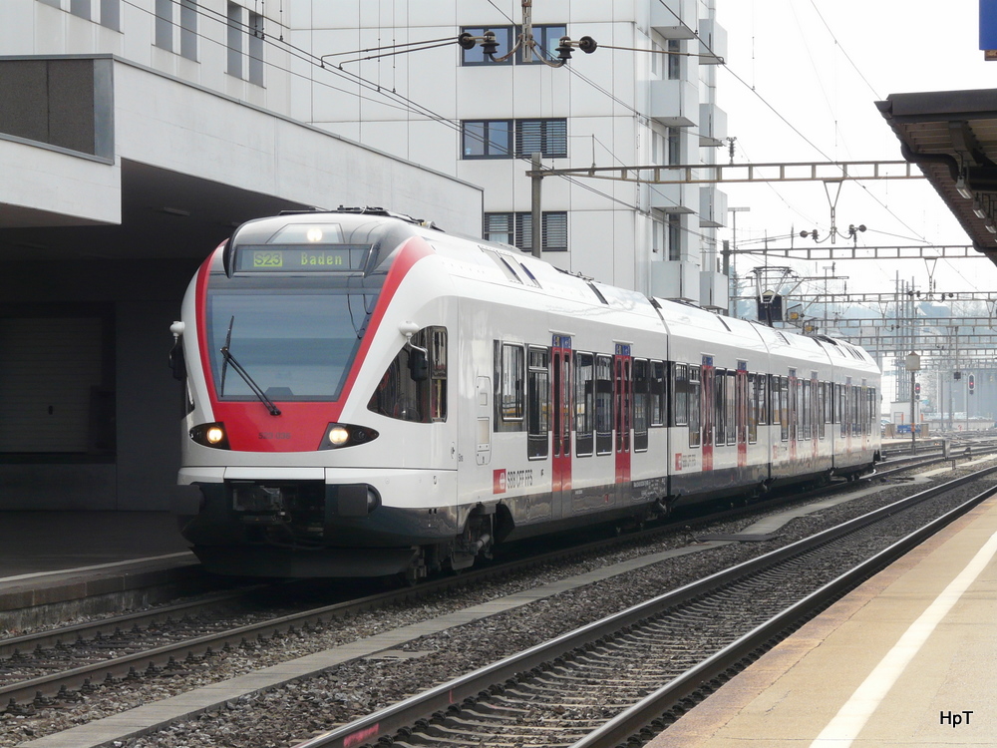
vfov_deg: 12.7
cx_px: 498
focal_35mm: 117
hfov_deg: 16.8
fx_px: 3370
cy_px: 374
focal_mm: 19.2
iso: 100
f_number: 5.6
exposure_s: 1/250
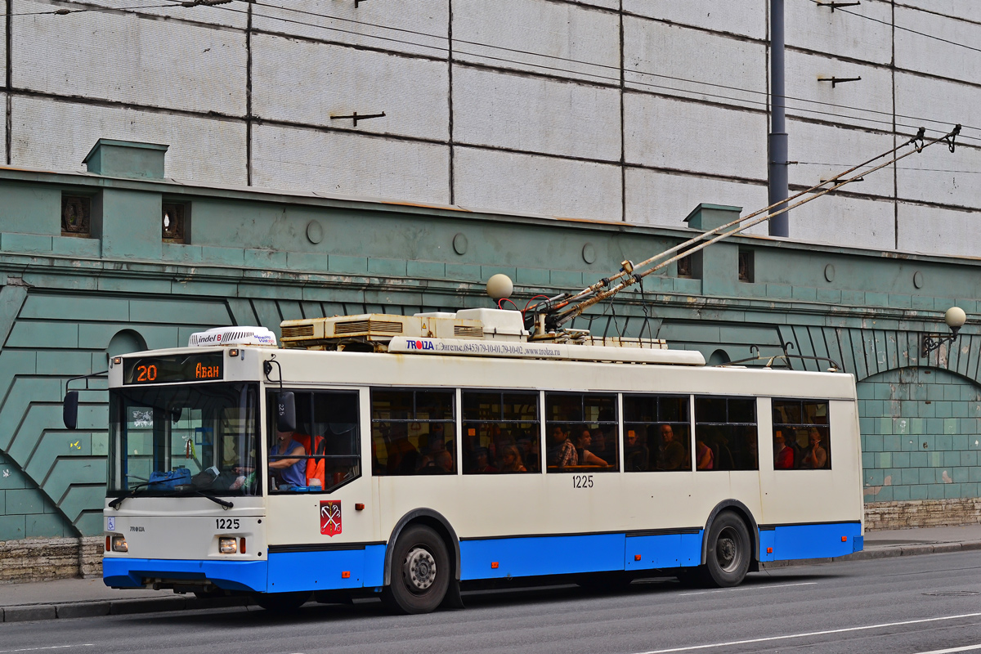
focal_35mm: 75
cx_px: 490
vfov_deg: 18.2
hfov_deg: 27.0
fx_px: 2044
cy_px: 327
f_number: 6.3
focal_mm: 50
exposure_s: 1/500
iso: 200
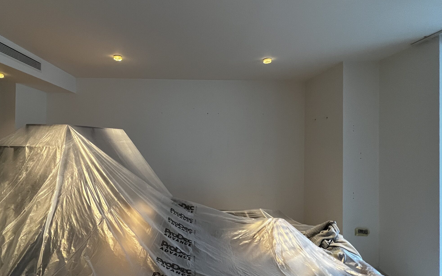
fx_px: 217
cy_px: 133
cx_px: 184
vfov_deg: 65.0
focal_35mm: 18
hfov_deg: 90.3
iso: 320
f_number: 1.8
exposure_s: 1/59
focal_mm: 1.57
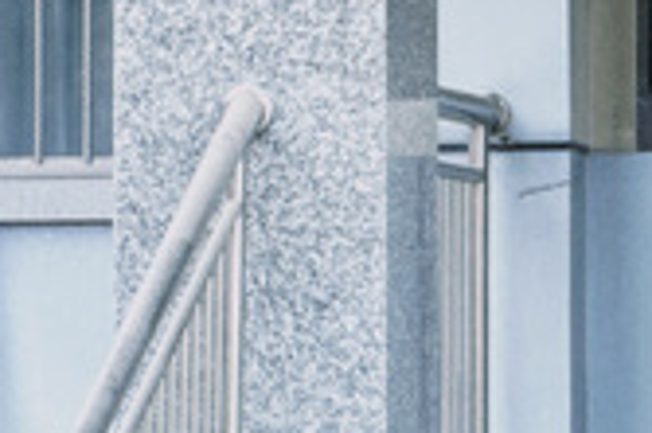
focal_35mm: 765
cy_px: -203
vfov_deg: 1.8
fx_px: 13841
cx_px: 1269
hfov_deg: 2.7
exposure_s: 1/139
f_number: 2.8
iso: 40
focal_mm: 15.66
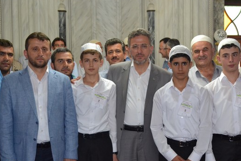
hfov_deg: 32.3
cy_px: 98
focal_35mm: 62
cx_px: 146
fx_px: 415
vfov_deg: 21.9
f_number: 4.8
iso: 2500
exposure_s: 1/60
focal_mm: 32
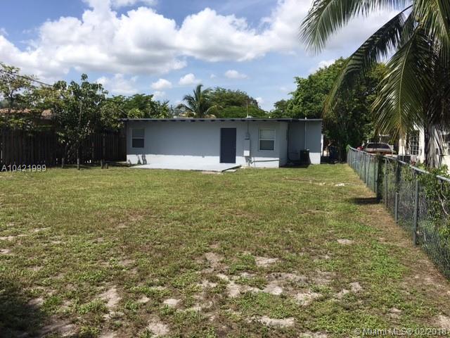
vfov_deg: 48.2
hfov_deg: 61.7
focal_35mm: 29
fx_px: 377
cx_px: 225
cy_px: 169
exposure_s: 1/2137
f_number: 2.2
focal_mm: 4.15
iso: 25
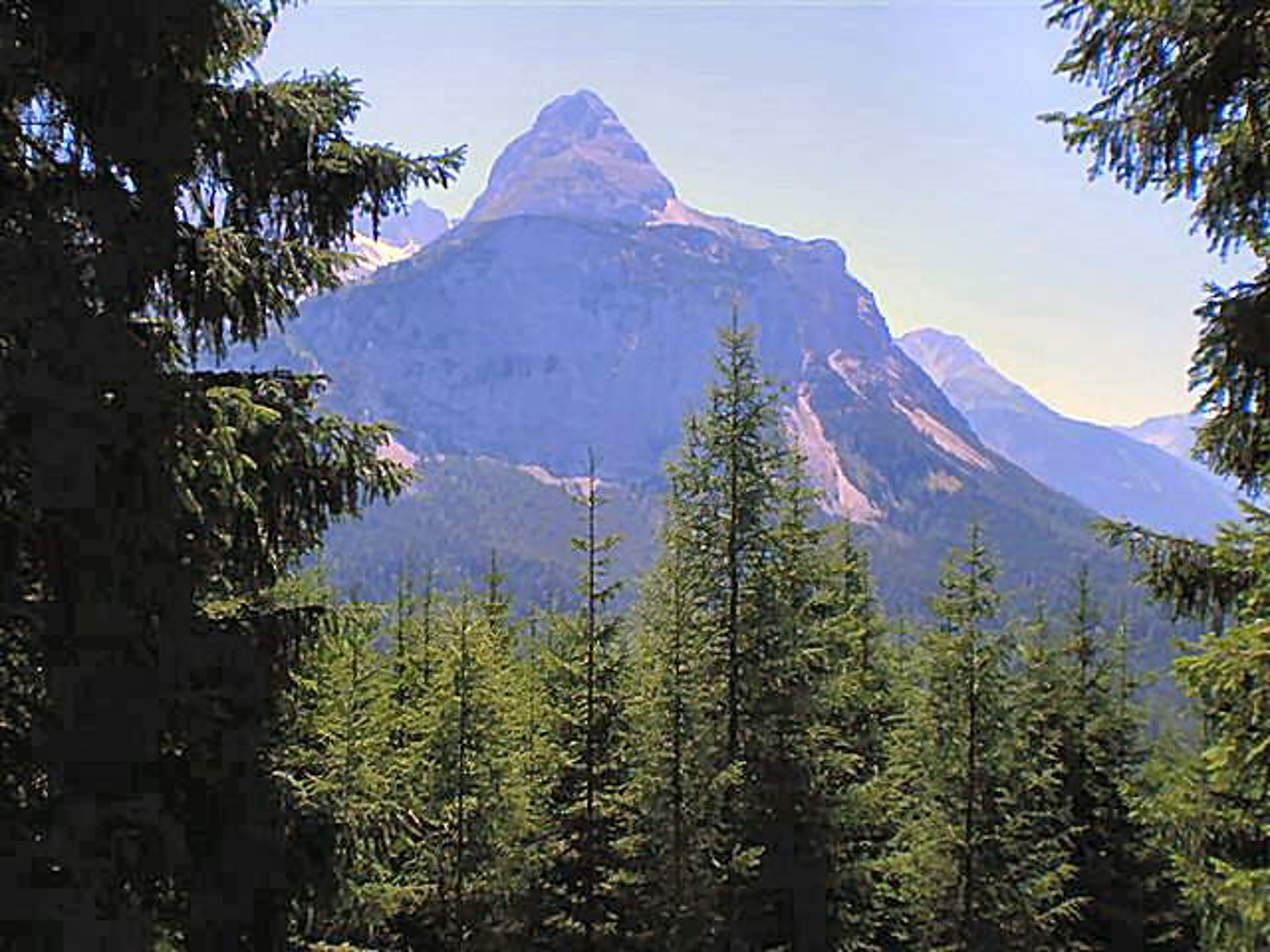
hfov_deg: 49.0
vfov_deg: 37.7
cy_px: 476
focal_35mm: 38
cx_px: 635
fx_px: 1394
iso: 64
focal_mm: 6.3
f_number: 4.6
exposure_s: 1/250
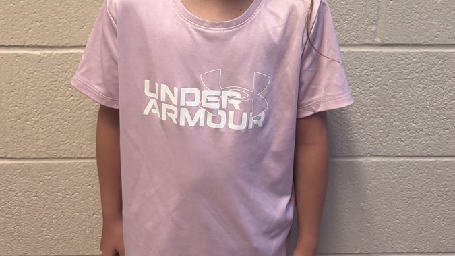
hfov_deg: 47.4
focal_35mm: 43
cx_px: 241
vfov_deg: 25.5
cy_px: -31
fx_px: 519
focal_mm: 5.96
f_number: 1.6
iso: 250
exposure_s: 1/60
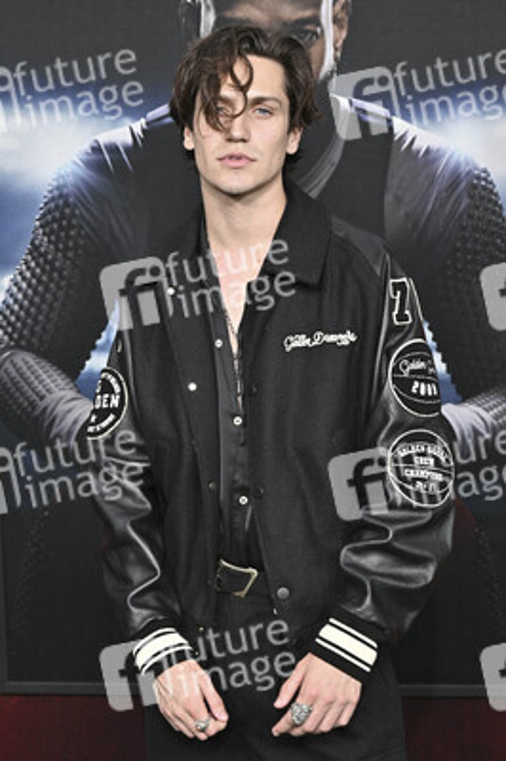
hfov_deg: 23.3
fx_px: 1225
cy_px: 380
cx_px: 253
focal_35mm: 58
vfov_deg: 34.5
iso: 320
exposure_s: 1/400
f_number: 6.3
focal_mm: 58
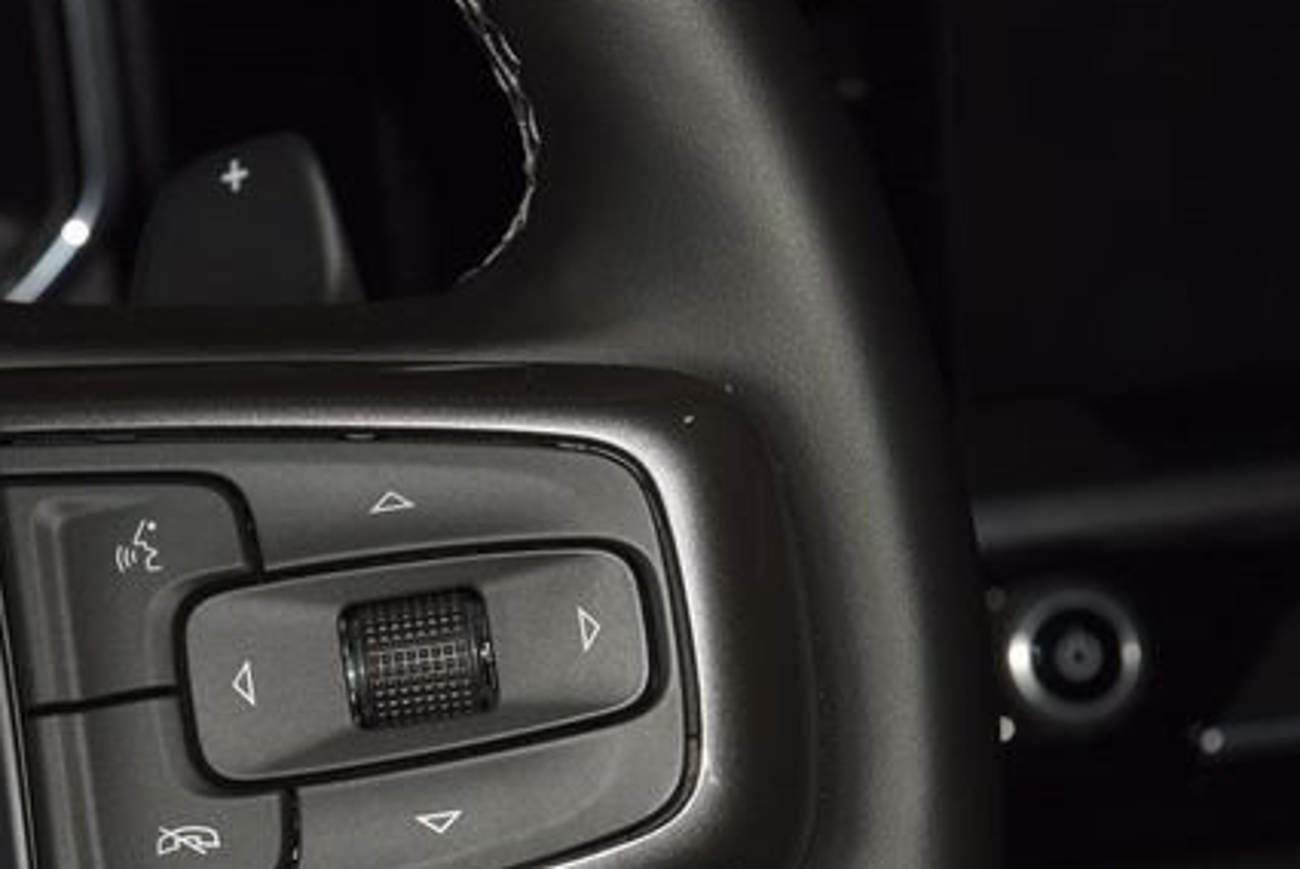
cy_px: 607
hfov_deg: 13.0
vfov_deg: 8.7
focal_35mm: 158
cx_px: 428
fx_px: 5709
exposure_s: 1/125
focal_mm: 70
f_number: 8
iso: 100
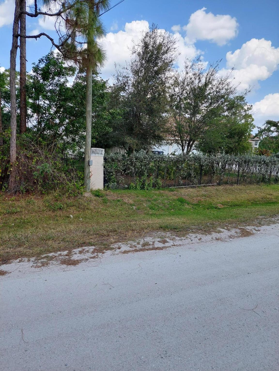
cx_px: 140
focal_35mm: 24
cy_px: 186
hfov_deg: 56.8
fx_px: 258
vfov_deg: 71.6
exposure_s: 1/762
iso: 40
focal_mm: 5.23
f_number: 1.8
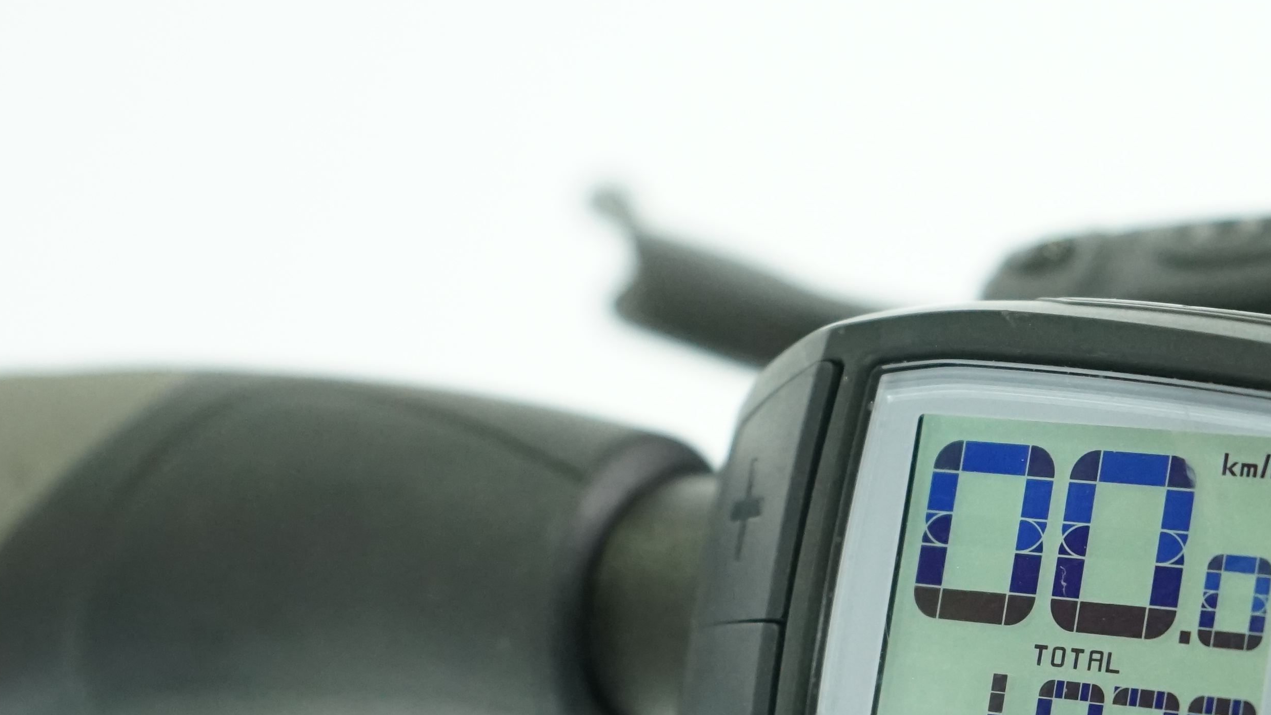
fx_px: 3674
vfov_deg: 11.0
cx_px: 941
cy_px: 733
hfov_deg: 19.5
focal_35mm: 109
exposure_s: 1/200
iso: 2000
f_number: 4.5
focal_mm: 43
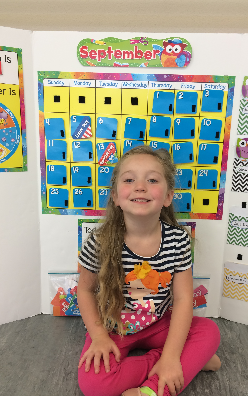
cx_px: 139
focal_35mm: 31
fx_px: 335
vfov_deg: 61.2
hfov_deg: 40.5
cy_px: 199
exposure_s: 1/30
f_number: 2.2
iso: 50
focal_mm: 4.15
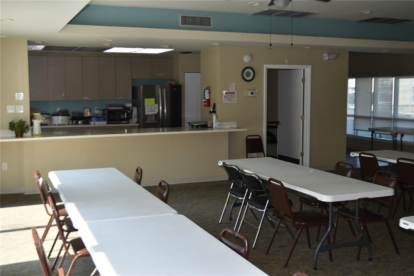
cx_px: 207
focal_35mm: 44
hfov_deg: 45.0
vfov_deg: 30.8
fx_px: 500
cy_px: 138
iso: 125
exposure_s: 1/125
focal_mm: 29
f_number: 5.6
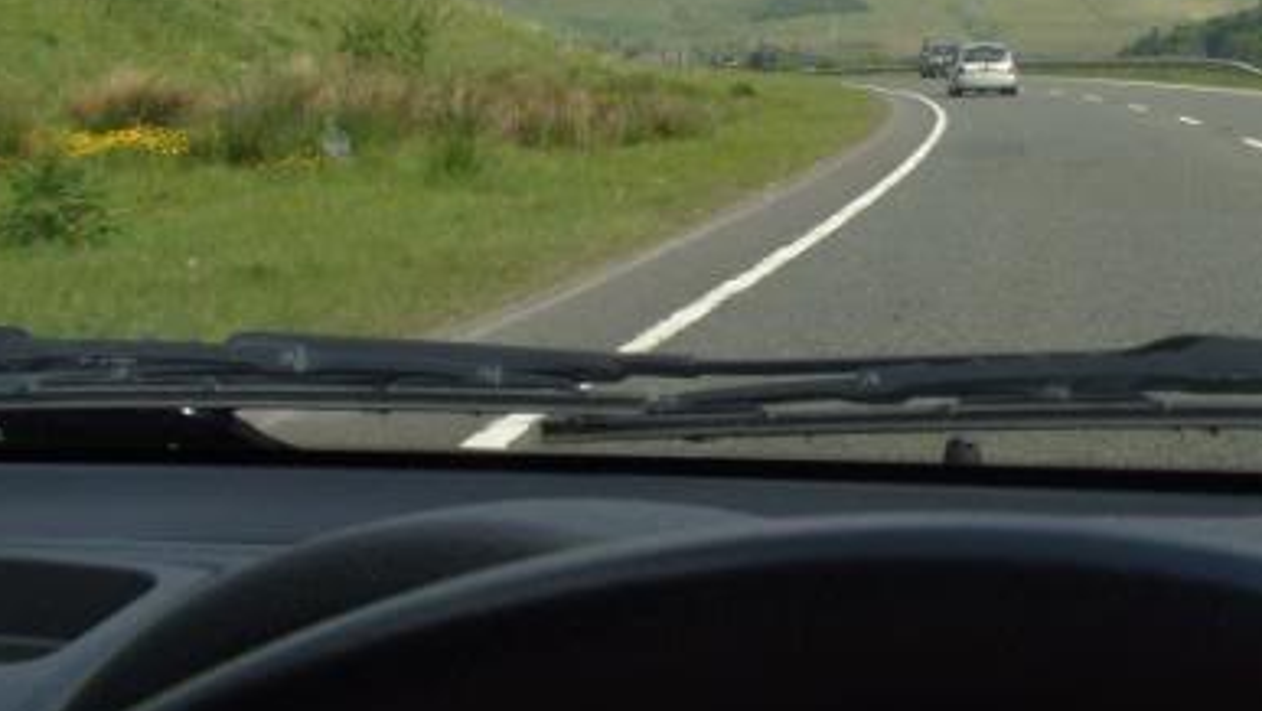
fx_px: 2109
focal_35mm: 63
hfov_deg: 32.6
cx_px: 972
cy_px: 52
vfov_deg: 18.8
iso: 80
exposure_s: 1/350
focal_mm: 7.8
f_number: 6.3
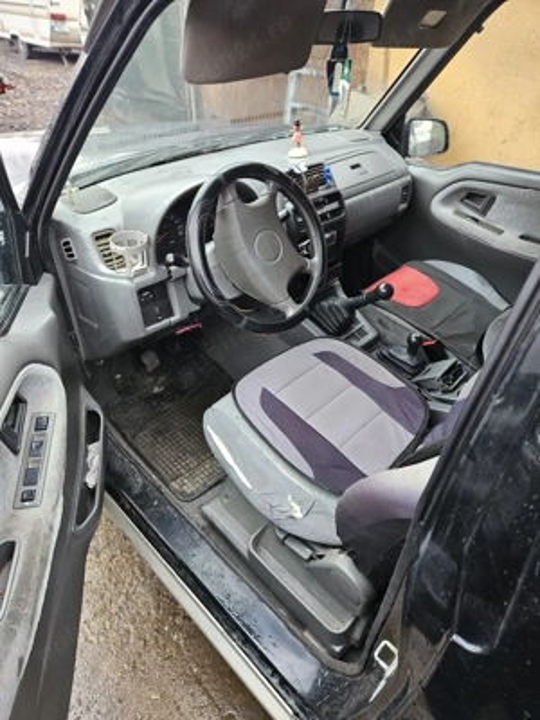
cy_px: 360
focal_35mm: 23
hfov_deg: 58.9
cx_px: 270
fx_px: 478
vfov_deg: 73.9
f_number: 1.8
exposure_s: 1/101
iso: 250
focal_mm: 5.4
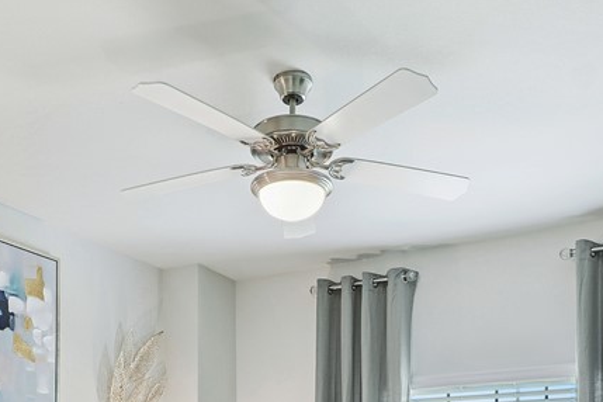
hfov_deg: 45.4
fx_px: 720
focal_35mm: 43
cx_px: 294
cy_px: 478
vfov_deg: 27.6
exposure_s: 1/8
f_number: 9
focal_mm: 17
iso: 100
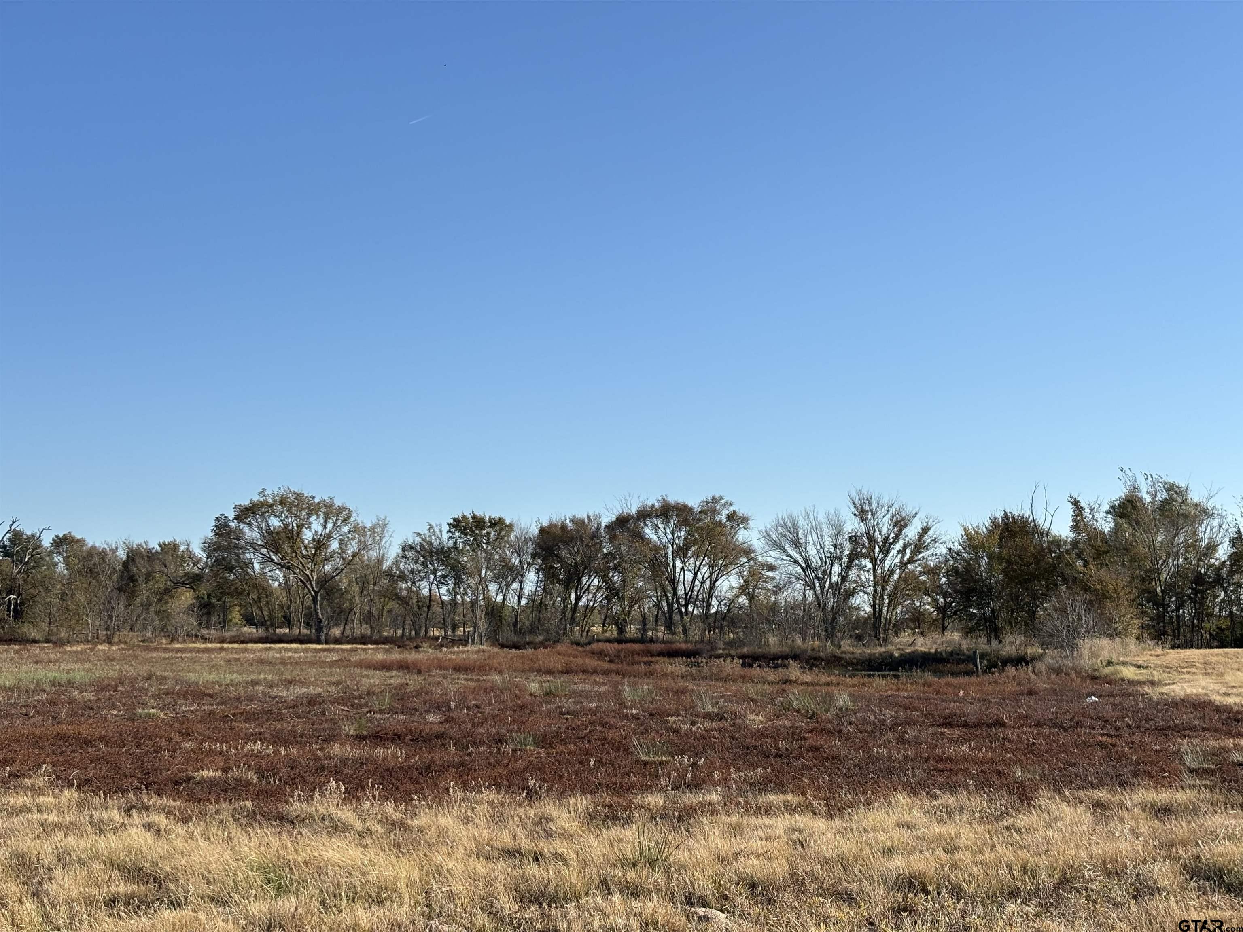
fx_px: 1867
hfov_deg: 36.8
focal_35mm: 52
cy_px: 466
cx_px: 622
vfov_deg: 28.0
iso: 40
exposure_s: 1/3115
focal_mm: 5.96
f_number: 1.6
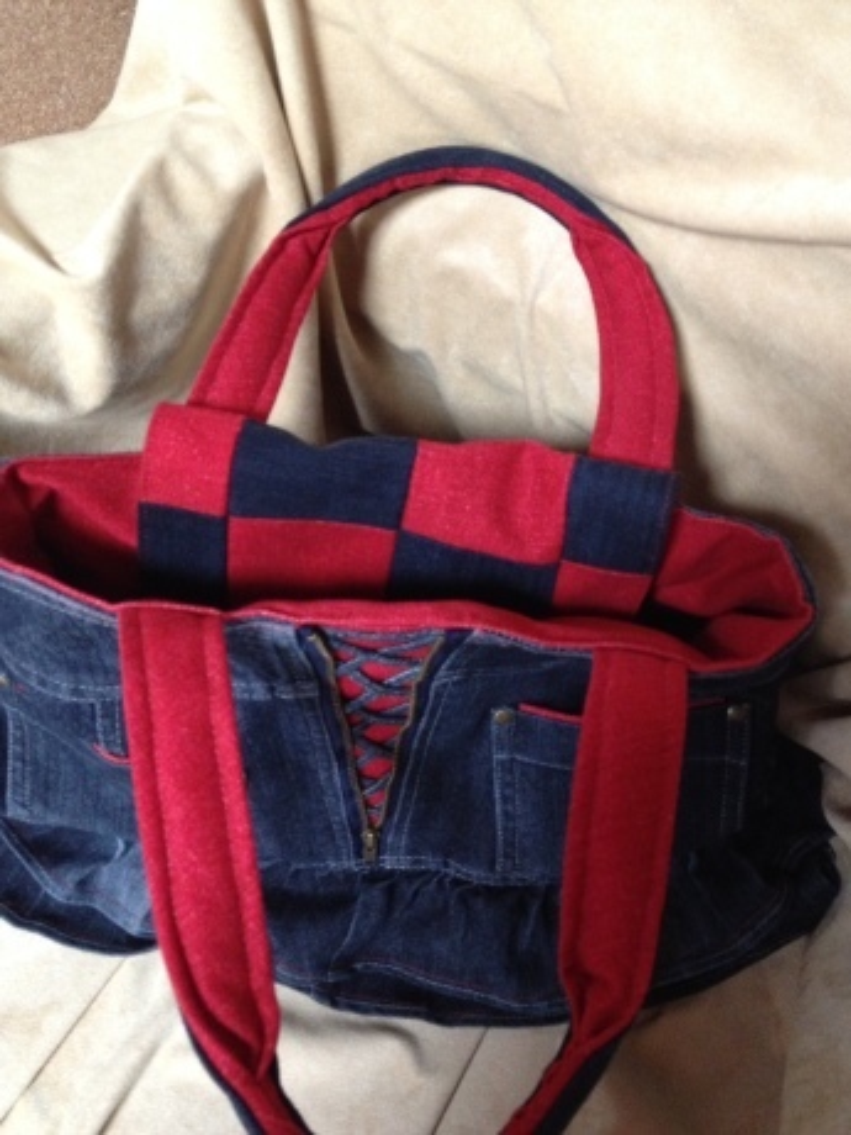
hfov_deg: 40.7
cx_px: 426
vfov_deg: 52.6
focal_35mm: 35
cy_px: 568
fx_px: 1147
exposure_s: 1/17
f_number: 2.4
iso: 320
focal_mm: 4.28
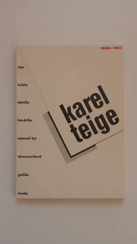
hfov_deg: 29.7
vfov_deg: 50.5
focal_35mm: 40
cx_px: 65
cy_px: 122
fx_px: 258
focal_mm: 17.2
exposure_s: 1/500
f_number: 2.8
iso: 200
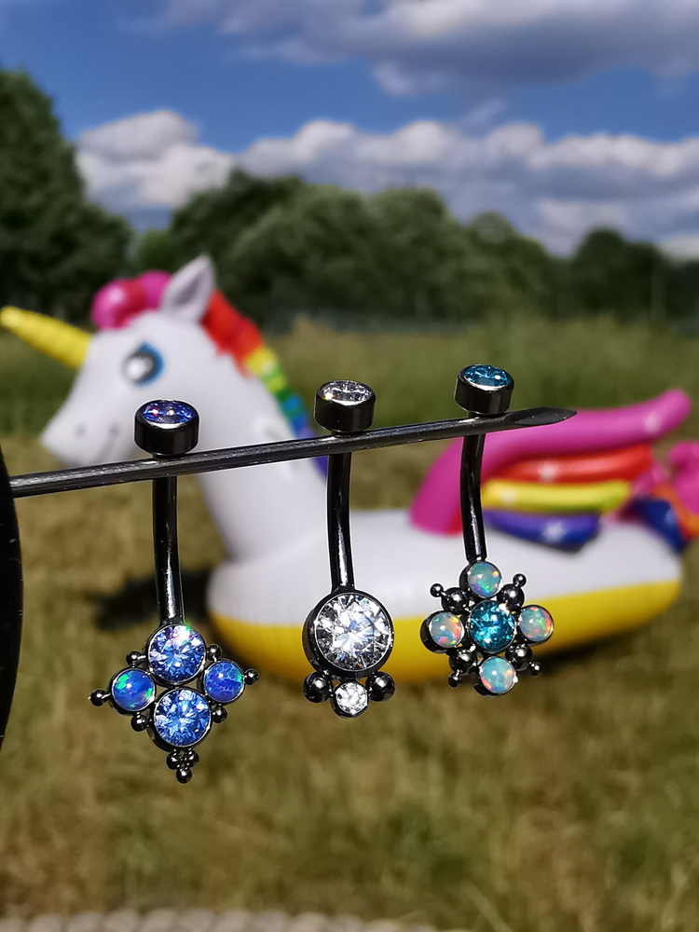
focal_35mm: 42
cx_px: 350
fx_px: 1131
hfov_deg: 34.3
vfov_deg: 44.8
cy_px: 466
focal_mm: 2.35
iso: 50
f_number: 2.2
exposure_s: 1/2217
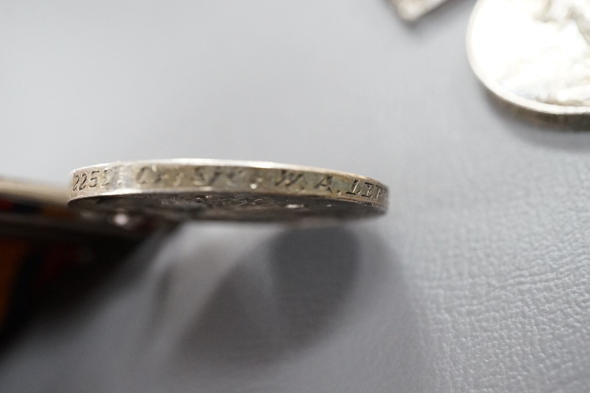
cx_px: 295
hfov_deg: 43.6
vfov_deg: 29.9
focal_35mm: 45
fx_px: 737
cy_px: 196
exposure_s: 1/80
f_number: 10
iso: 3200
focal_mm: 30
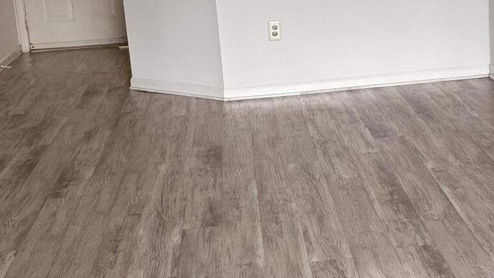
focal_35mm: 75
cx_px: 311
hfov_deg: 28.1
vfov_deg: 16.1
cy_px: 107
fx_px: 983
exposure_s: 1/125
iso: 125
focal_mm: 5.96
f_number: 1.6
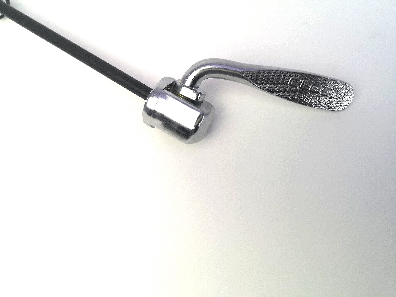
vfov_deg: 51.4
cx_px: 198
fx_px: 309
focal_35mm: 27
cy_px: 148
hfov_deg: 65.3
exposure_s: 1/181
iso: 50
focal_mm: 5.58
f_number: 1.8
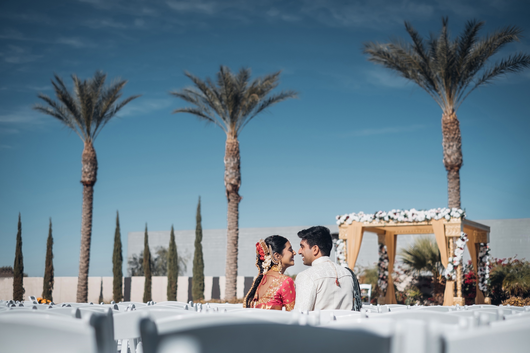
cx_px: 265
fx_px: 780
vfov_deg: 25.5
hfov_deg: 37.5
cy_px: 176
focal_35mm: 53
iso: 160
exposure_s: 1/8000
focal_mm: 35
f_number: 2
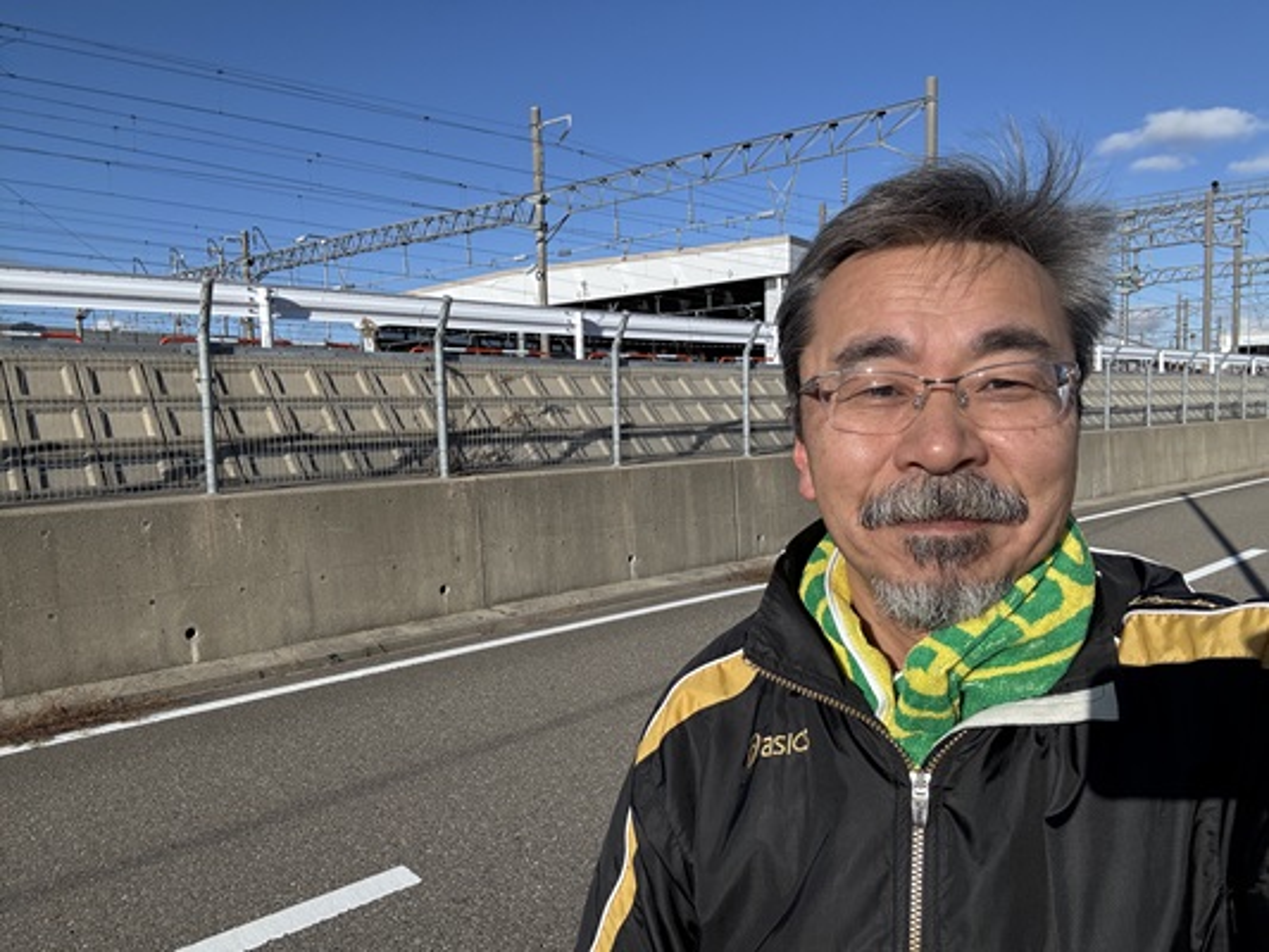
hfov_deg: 73.9
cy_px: 476
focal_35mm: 23
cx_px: 634
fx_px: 843
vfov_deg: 58.9
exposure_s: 1/2155
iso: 25
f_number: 1.9
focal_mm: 2.69
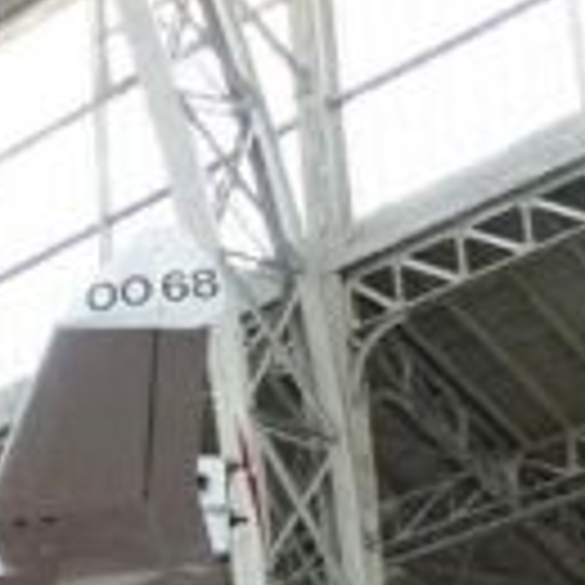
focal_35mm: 119
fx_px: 2275
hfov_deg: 14.6
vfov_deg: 13.9
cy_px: 830
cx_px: 122
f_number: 2.8
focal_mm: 7.4
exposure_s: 1/60
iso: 200
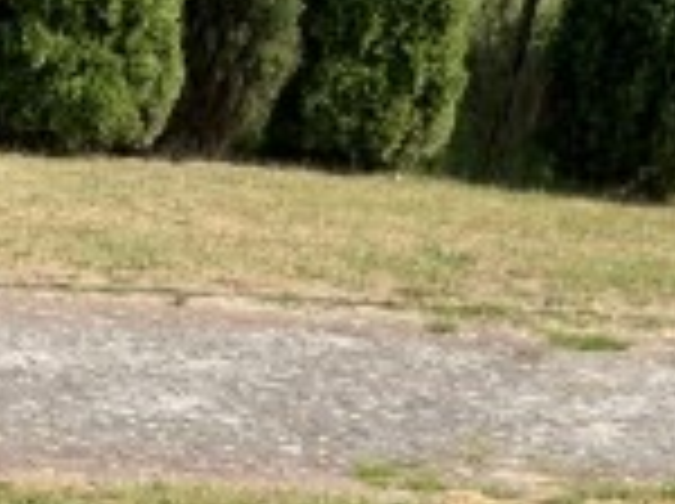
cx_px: -423
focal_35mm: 111
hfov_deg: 15.9
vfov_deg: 12.8
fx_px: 2161
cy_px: 698
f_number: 1.8
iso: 25
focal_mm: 4.25
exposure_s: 1/1427
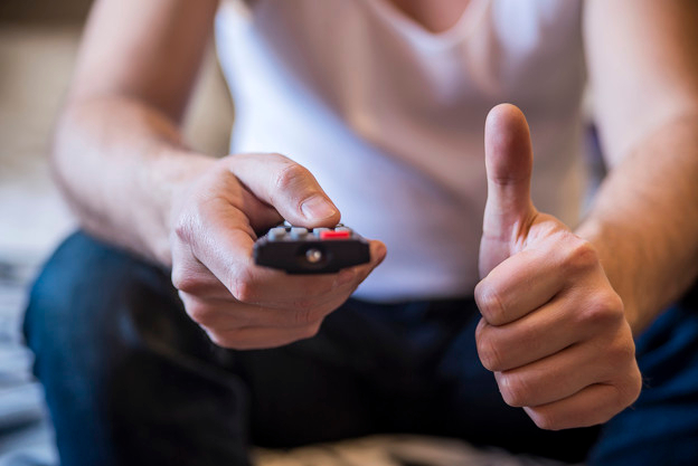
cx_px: 349
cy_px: 233
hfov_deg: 28.8
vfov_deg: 19.5
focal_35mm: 70
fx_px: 1358
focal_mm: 70
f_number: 2.8
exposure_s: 1/80
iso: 320
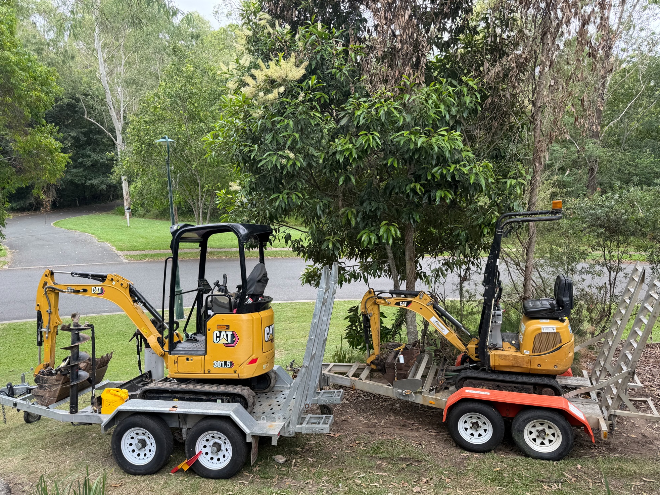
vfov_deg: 54.9
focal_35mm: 25
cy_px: 255
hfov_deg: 69.4
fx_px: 477
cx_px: 321
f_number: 1.78
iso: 80
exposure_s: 1/438
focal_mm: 6.76
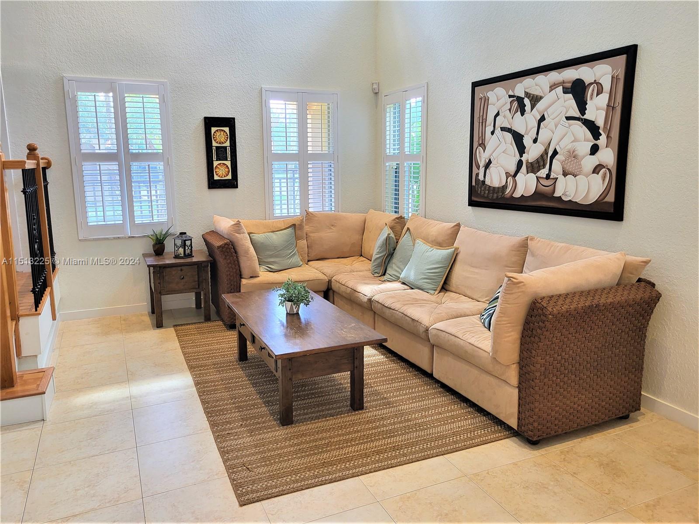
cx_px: 350
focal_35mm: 26
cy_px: 262
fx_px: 525
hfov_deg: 67.3
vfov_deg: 53.1
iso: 250
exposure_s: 1/120
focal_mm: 5.4
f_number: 1.8
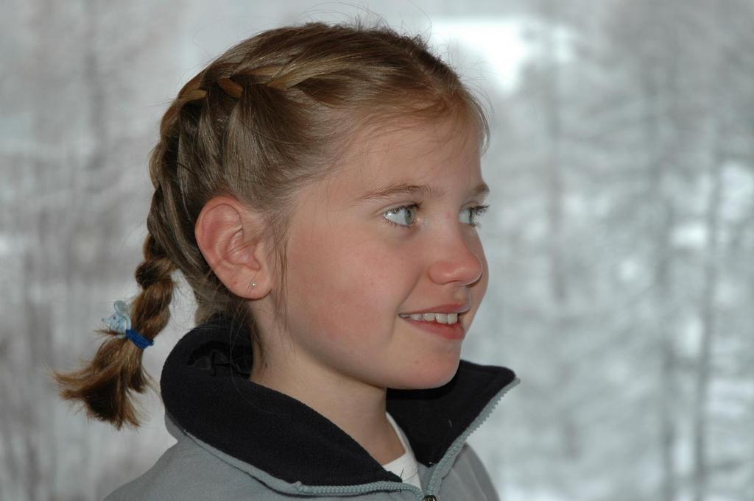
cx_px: 377
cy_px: 250
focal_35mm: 84
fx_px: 1758
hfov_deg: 24.2
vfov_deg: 16.2
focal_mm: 56
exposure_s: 1/100
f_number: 4.5
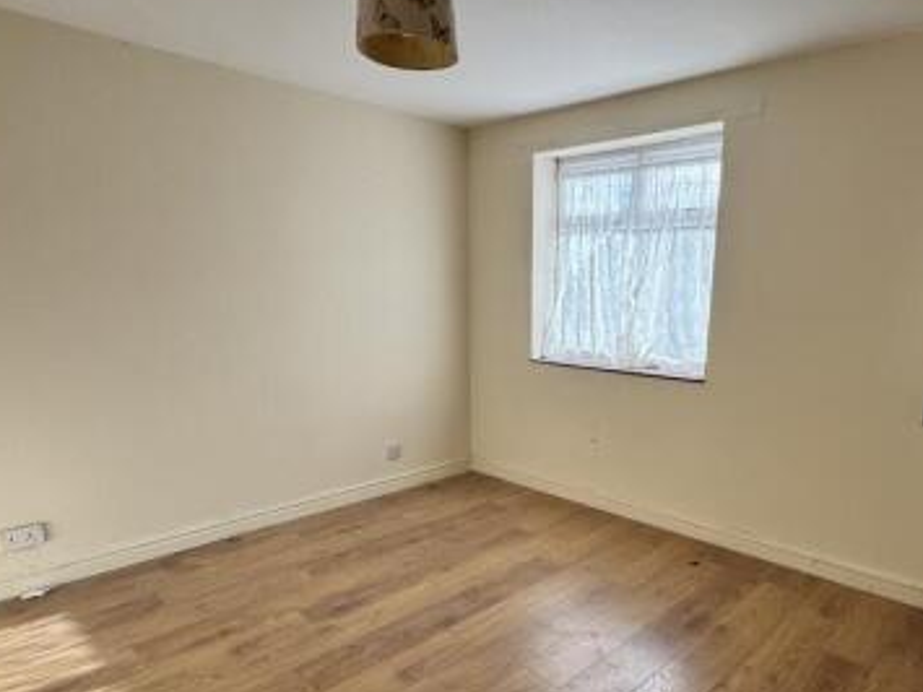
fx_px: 613
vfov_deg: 57.9
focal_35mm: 23
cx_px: 558
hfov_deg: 73.1
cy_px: 444
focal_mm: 2.22
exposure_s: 1/217
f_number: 2.2
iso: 40
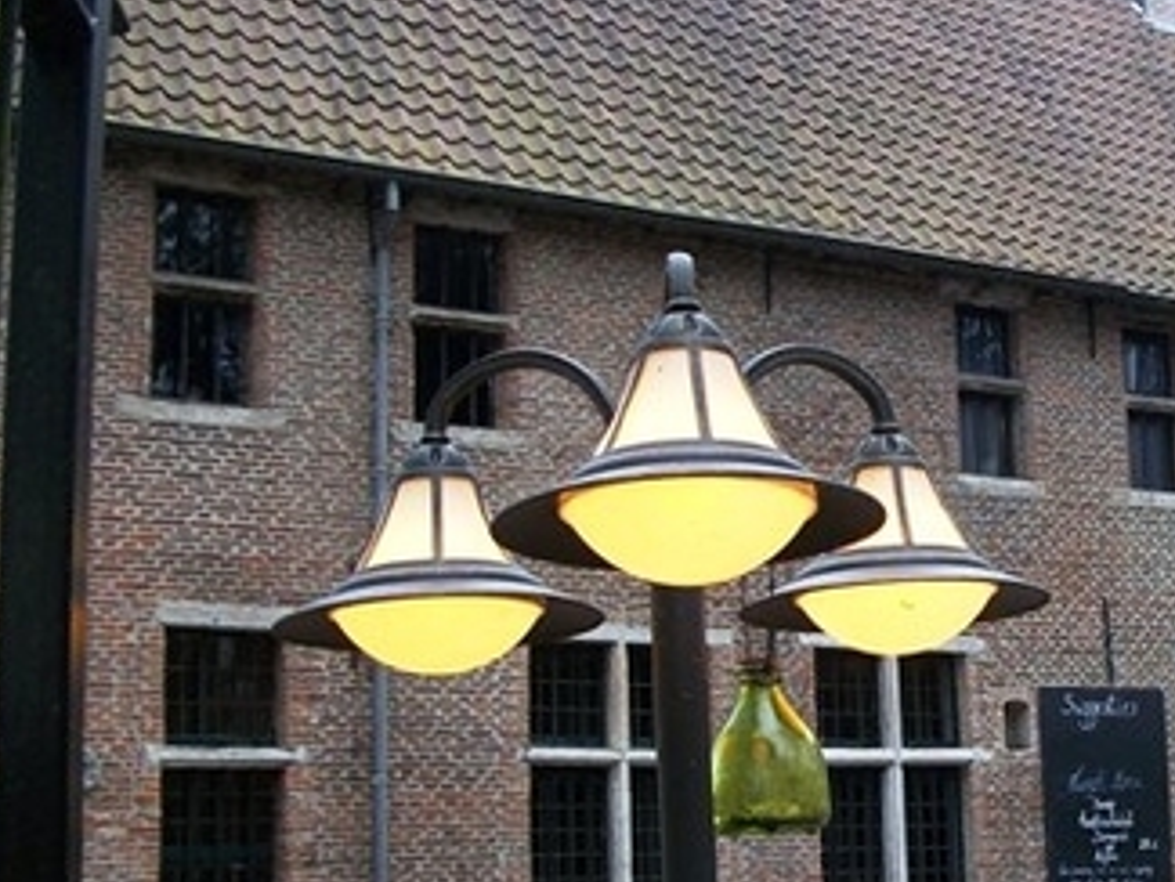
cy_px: 575
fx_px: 2003
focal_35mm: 59
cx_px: 1041
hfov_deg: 31.3
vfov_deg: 24.7
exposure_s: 1/125
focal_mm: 5.7
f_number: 2.9
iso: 80
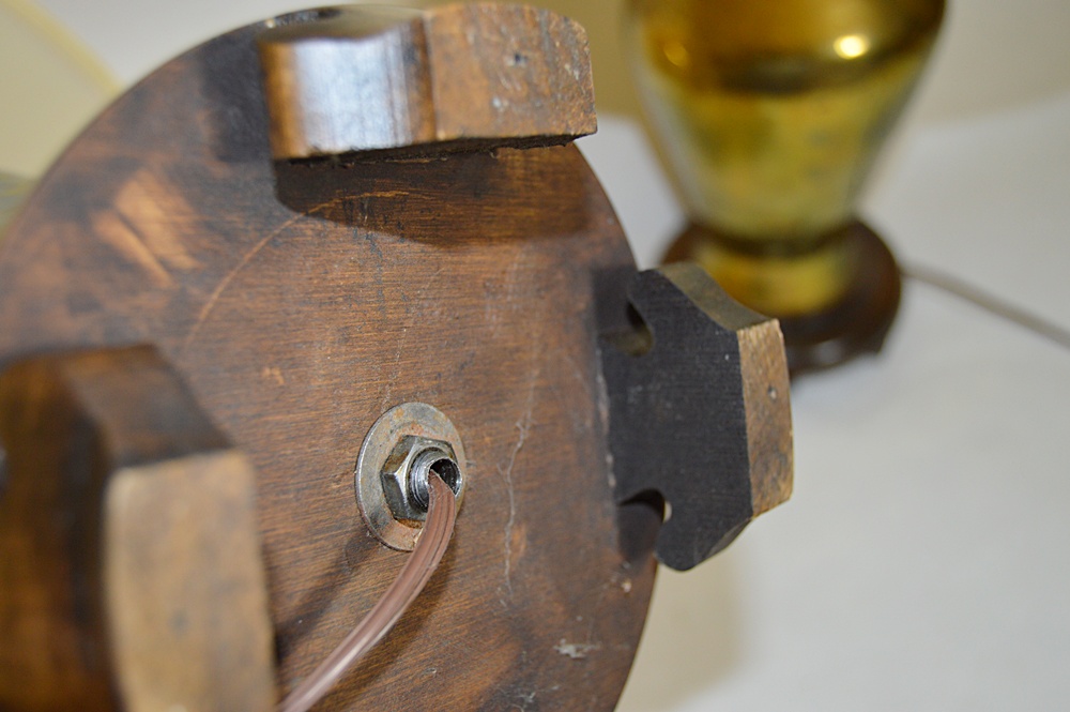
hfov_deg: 49.6
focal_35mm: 39
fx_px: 1158
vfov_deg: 34.2
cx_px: 535
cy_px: 356
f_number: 4
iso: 400
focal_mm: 26
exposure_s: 1/100
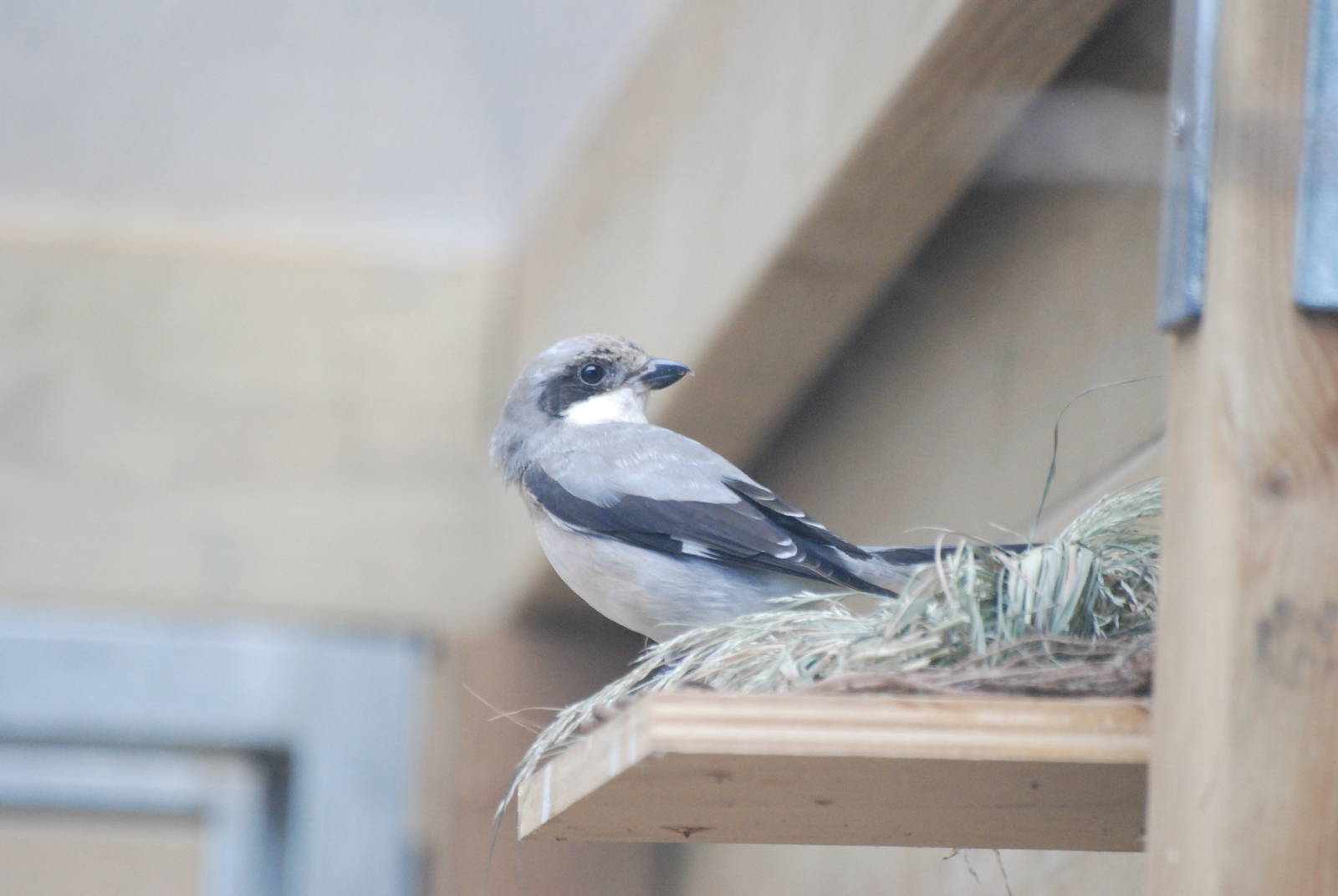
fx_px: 16745
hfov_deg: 4.6
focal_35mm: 450
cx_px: 669
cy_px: 448
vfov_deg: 3.1
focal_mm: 300
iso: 1600
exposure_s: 1/160
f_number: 6.3
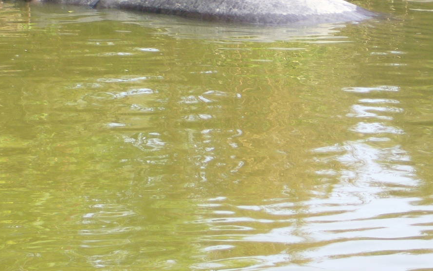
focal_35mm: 200
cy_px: 21
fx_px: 2360
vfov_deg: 6.5
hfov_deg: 10.5
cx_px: 156
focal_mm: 17.4
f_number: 5
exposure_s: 1/60
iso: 80
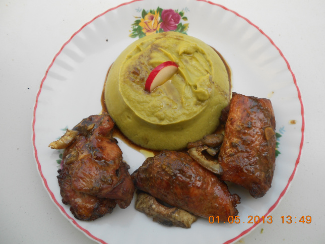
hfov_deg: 67.3
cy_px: 122
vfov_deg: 53.1
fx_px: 244
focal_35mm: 26
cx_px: 162
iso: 80
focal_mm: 4.6
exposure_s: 1/160
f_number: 3.2
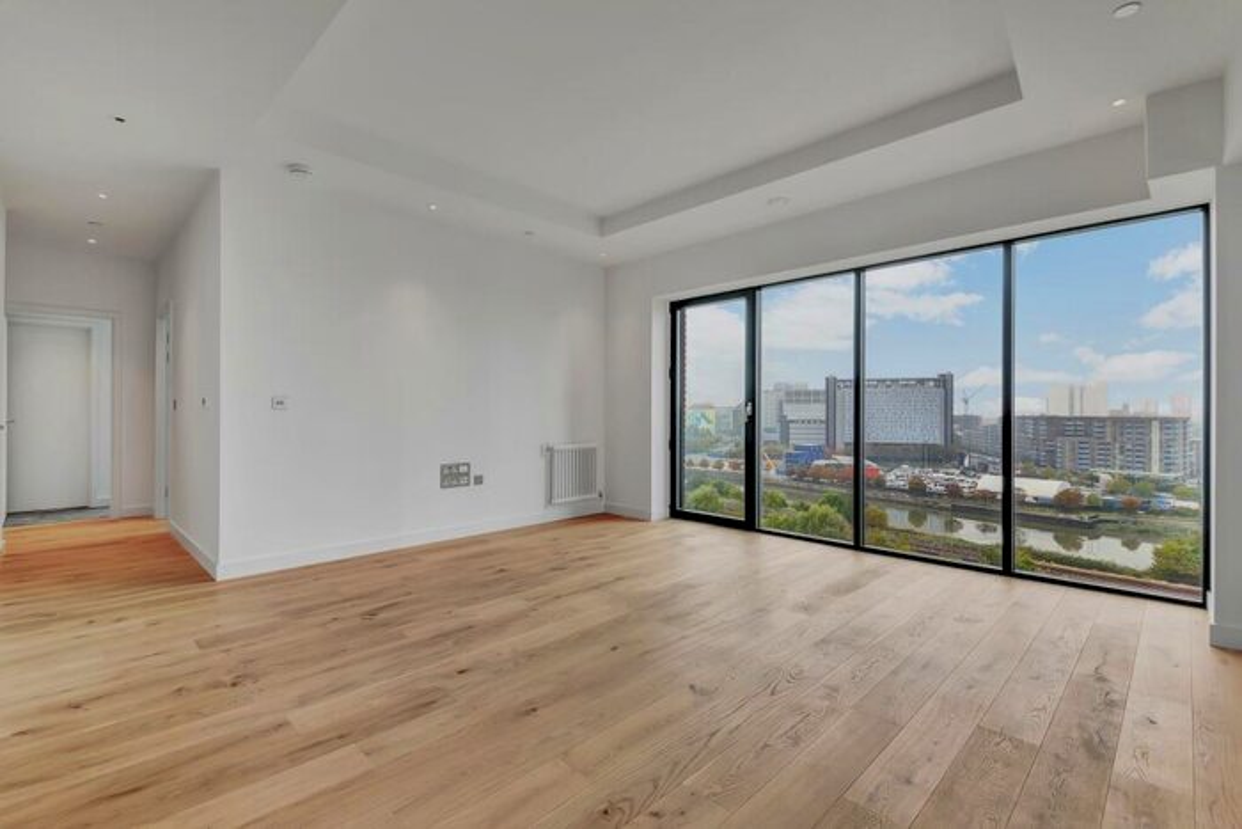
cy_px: 414
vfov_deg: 70.5
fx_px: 587
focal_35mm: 17
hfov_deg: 93.3
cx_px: 621
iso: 400
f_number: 16
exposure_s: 1/10
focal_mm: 17
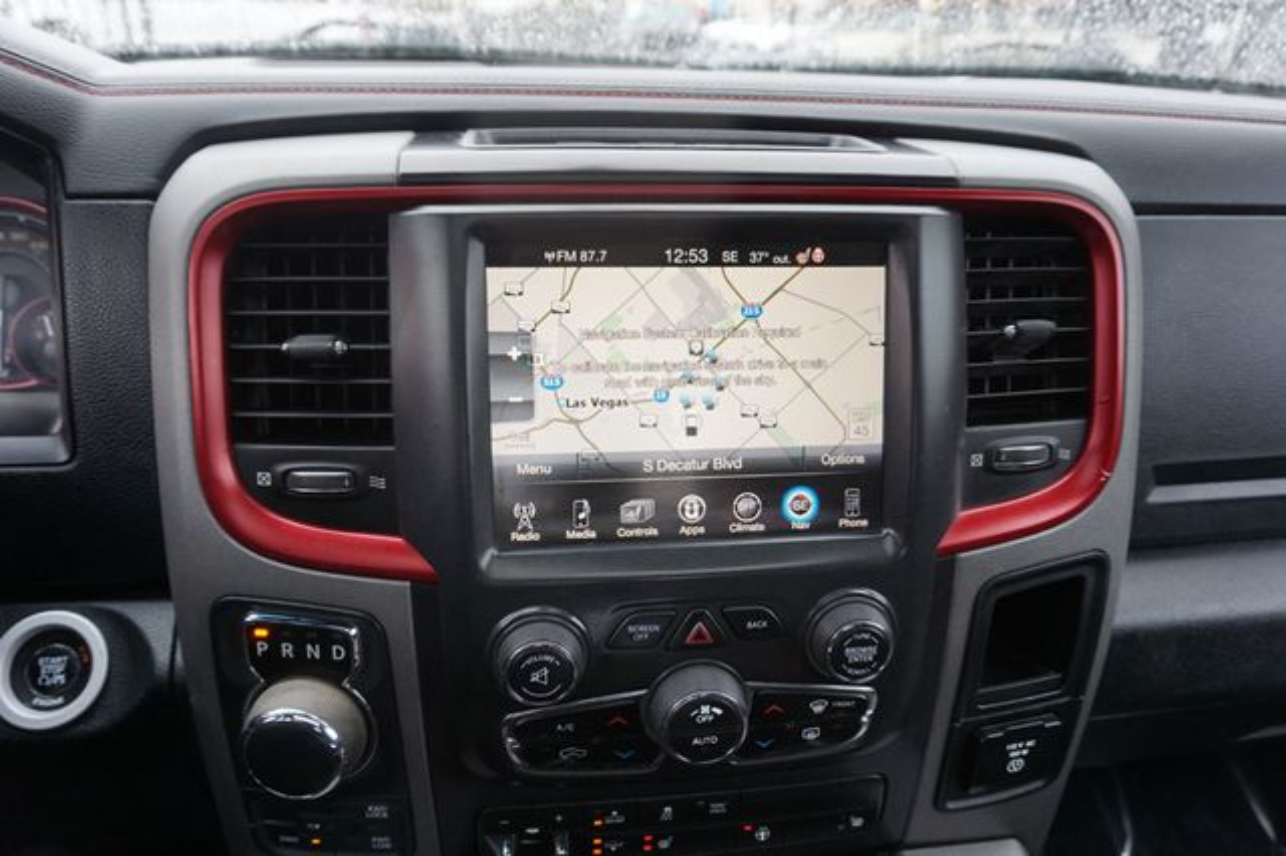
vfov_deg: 53.1
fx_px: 857
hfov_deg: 73.8
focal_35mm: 24
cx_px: 643
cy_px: 428
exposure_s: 1/60
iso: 160
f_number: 4
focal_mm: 16
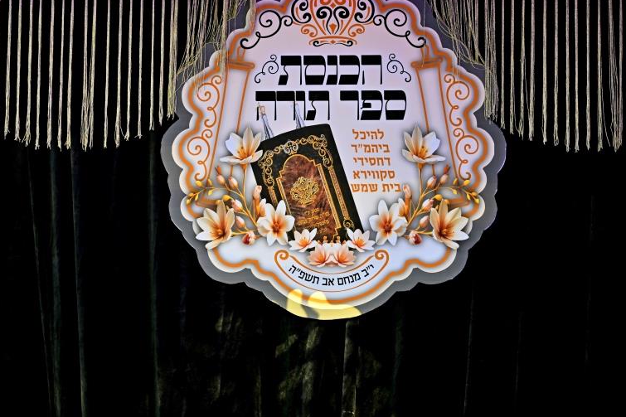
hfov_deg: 15.4
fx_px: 2312
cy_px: 172
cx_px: 313
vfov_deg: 10.3
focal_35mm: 133
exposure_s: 1/160
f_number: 4
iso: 500
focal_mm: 98
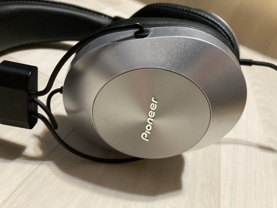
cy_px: 104
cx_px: 138
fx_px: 224
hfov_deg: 63.4
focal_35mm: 28
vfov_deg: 49.7
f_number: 1.8
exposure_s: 1/33
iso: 400
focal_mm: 3.99
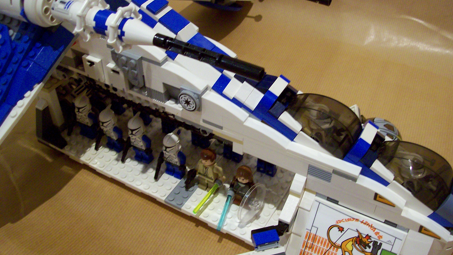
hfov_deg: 50.5
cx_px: 228
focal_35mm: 40
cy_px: 117
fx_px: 480
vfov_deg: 29.7
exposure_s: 1/25.5
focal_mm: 6
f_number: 2.7
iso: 160
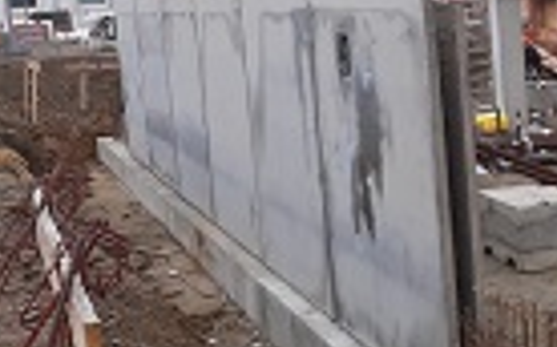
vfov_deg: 15.2
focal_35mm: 86
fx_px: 1304
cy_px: 178
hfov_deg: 21.3
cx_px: 769
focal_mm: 3.93
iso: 40
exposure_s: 1/255
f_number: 1.7
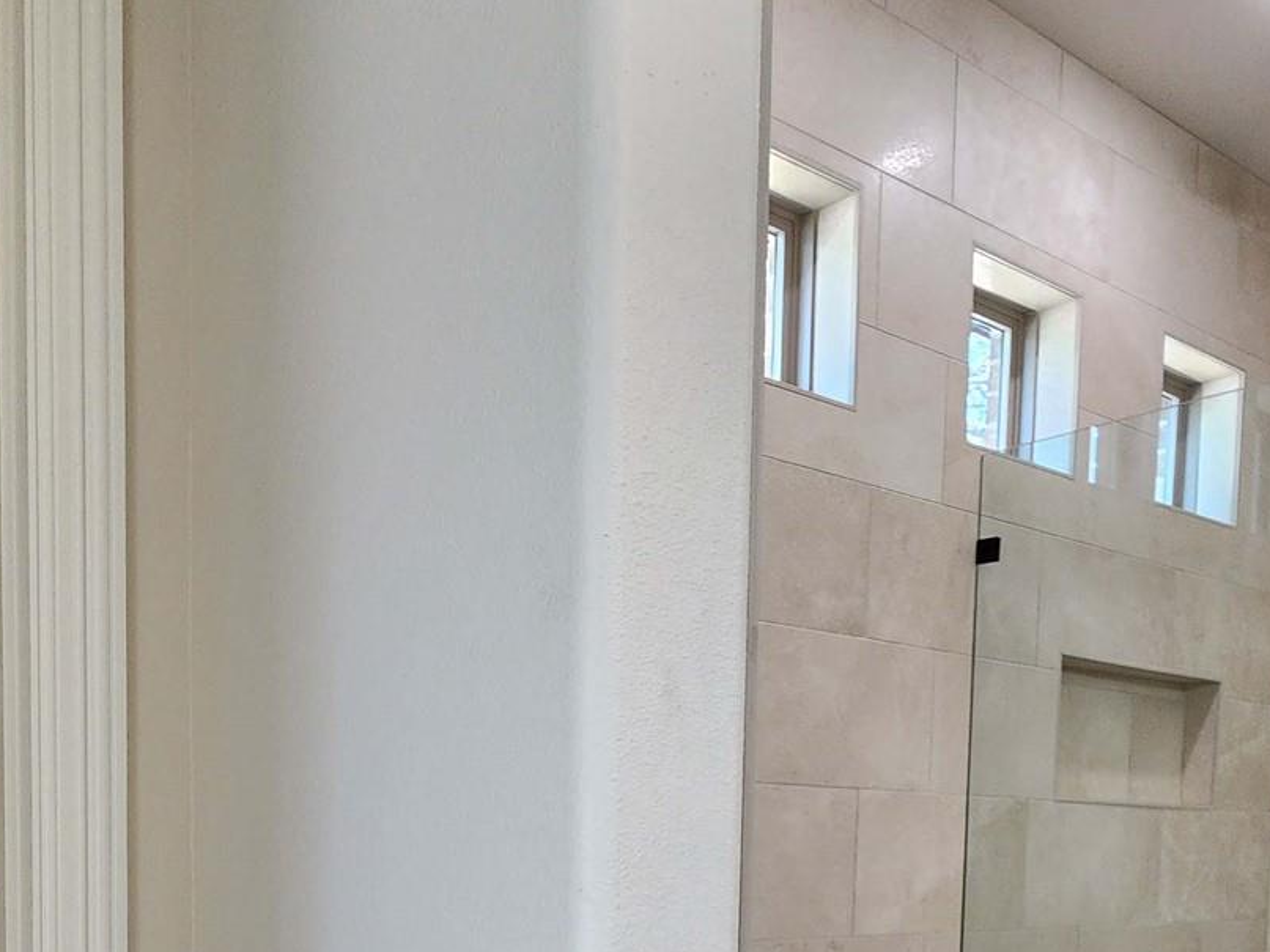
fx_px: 1211
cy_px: 944
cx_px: 557
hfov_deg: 55.2
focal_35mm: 33
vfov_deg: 38.3
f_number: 2.2
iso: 125
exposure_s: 1/60
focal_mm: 2.2
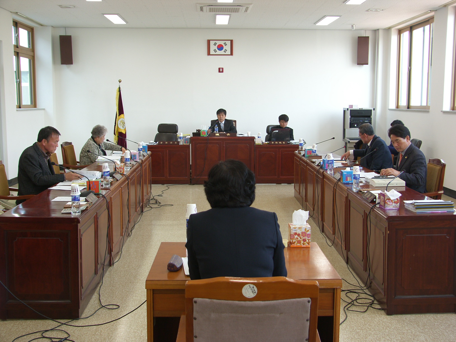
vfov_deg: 29.1
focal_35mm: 50
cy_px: 171
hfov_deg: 38.2
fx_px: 659
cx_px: 228
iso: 50
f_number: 2.5
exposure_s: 1/50
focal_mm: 12.9
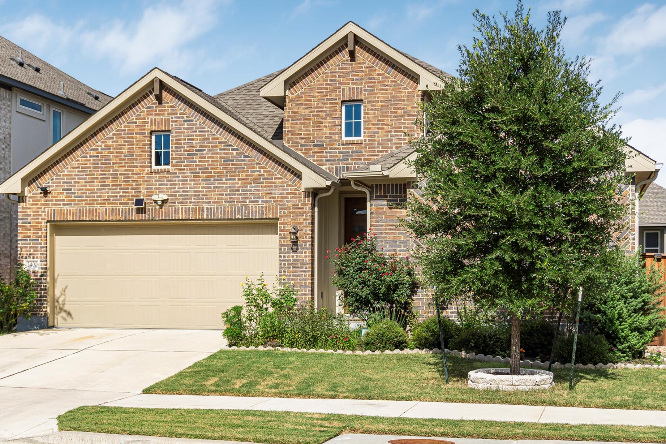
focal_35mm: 50
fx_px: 925
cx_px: 318
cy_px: 231
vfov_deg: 27.0
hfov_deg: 39.6
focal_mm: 30
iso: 100
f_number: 5
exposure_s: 1/1000
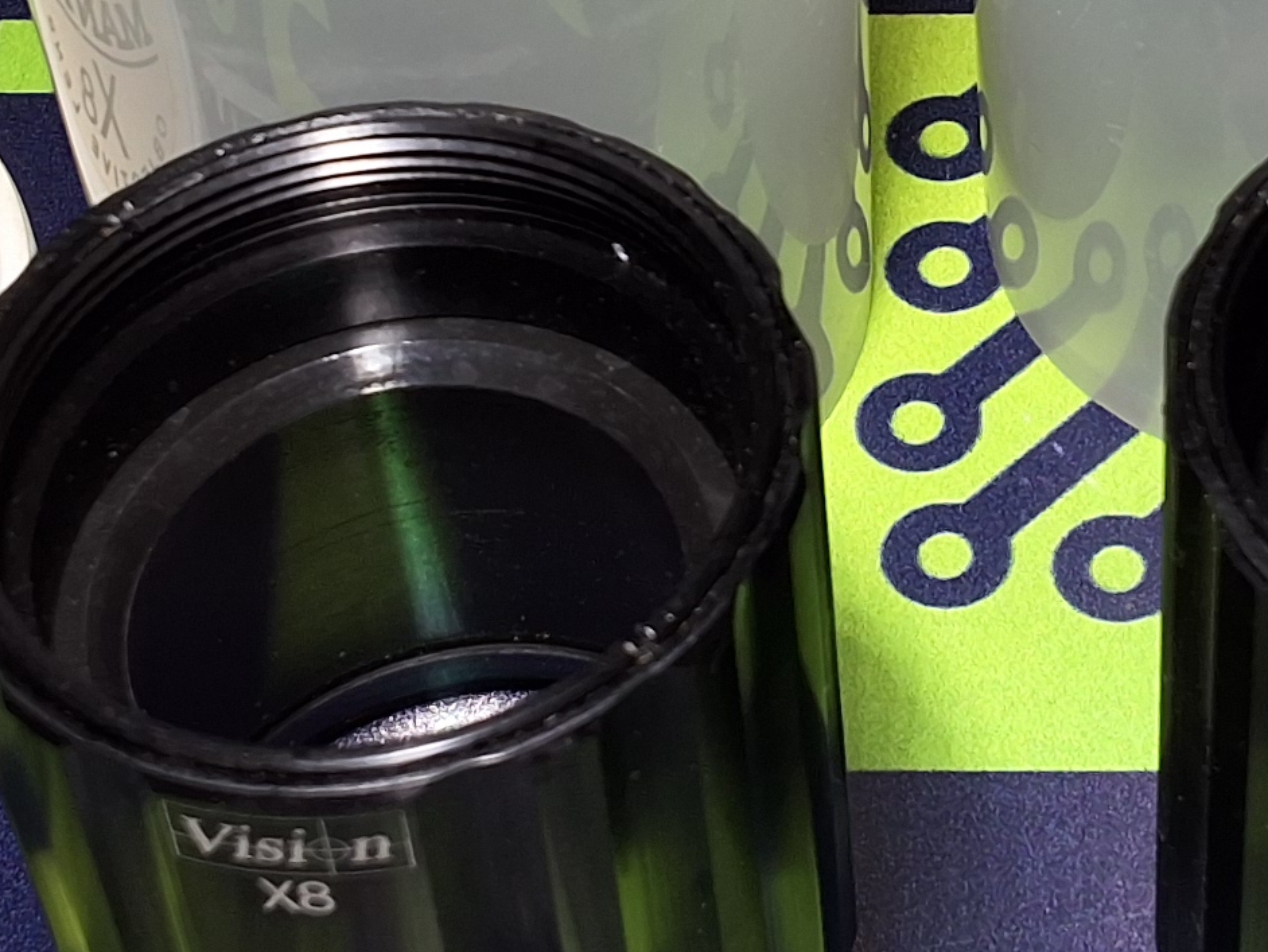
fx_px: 3554
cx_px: 983
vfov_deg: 15.0
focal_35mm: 97
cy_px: 20
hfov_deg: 20.0
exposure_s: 1/60
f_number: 1.9
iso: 32
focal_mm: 2.91
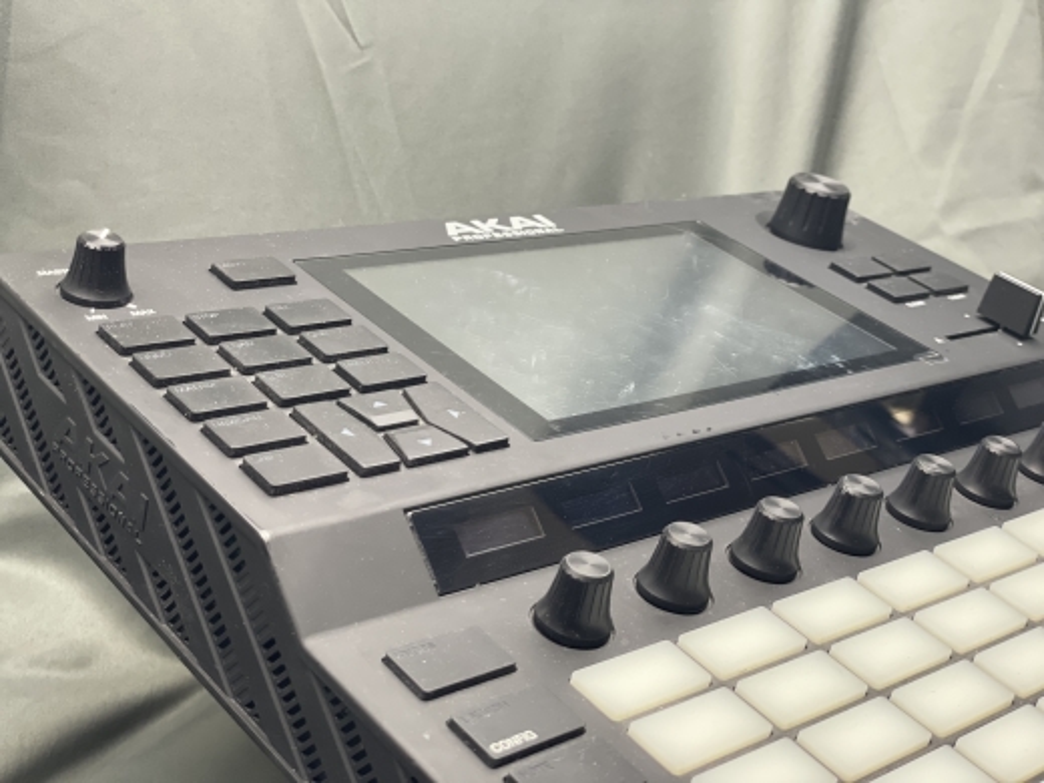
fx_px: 1568
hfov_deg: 36.8
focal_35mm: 52
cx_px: 522
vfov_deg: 28.0
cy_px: 392
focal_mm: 6
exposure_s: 1/120
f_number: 2
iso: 200
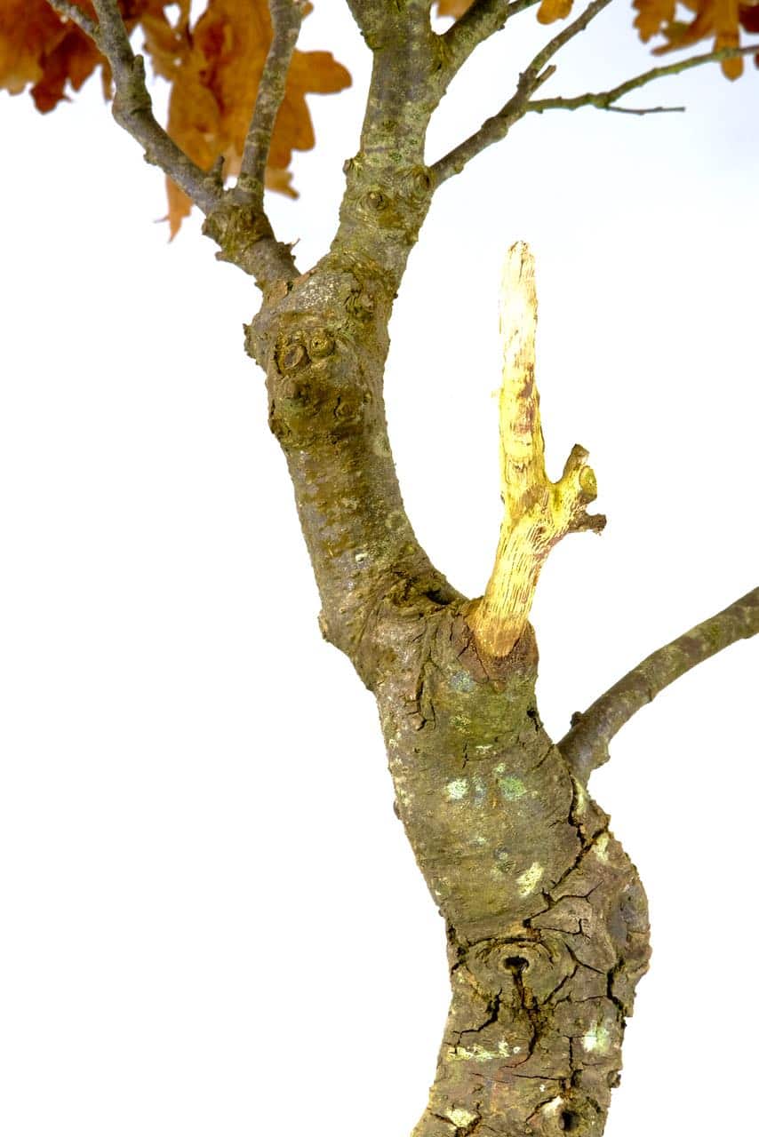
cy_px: 568
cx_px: 380
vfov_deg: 6.0
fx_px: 10904
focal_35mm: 345
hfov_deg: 4.0
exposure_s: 1/30
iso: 1600
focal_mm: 230
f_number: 10
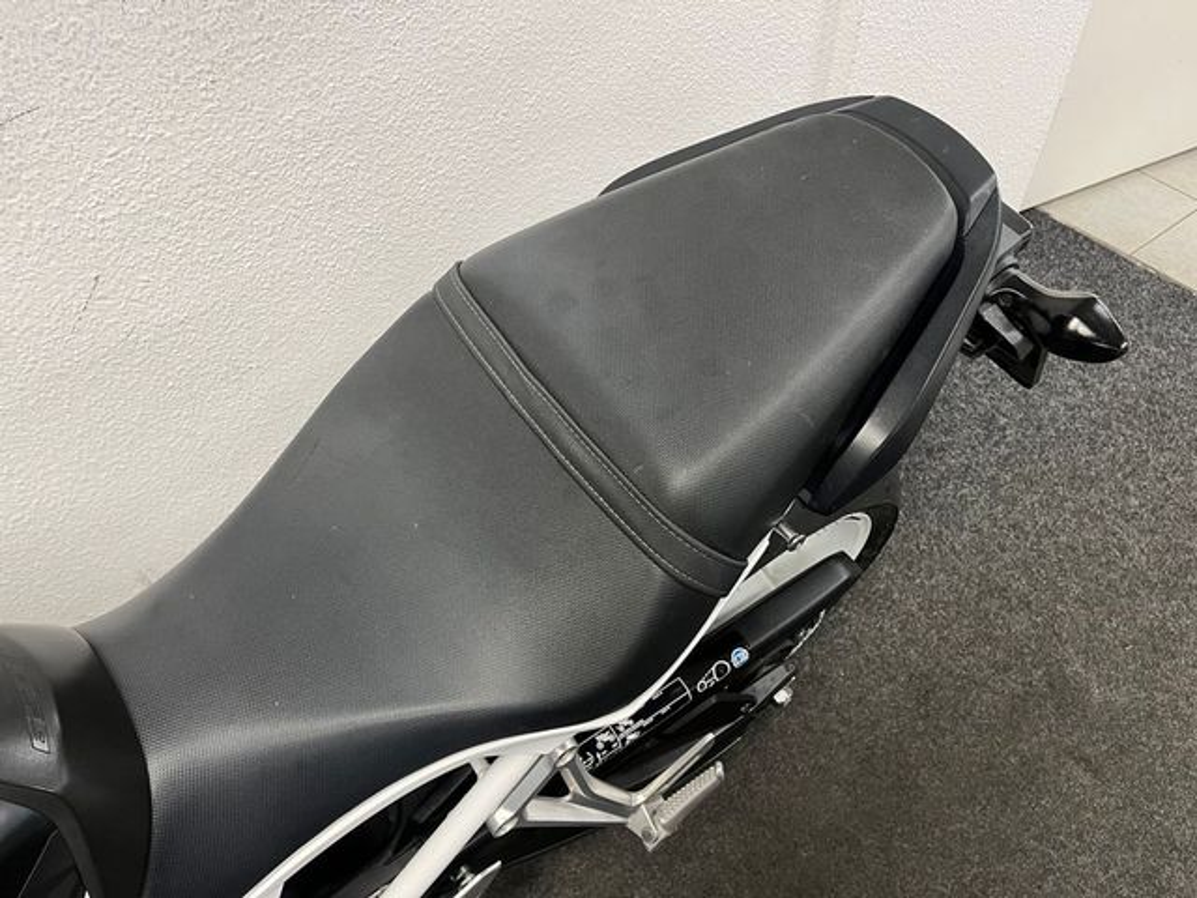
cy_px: 449
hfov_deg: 67.3
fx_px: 899
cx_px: 598
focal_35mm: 26
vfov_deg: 53.1
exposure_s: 1/50
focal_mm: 5.1
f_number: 1.6
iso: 125
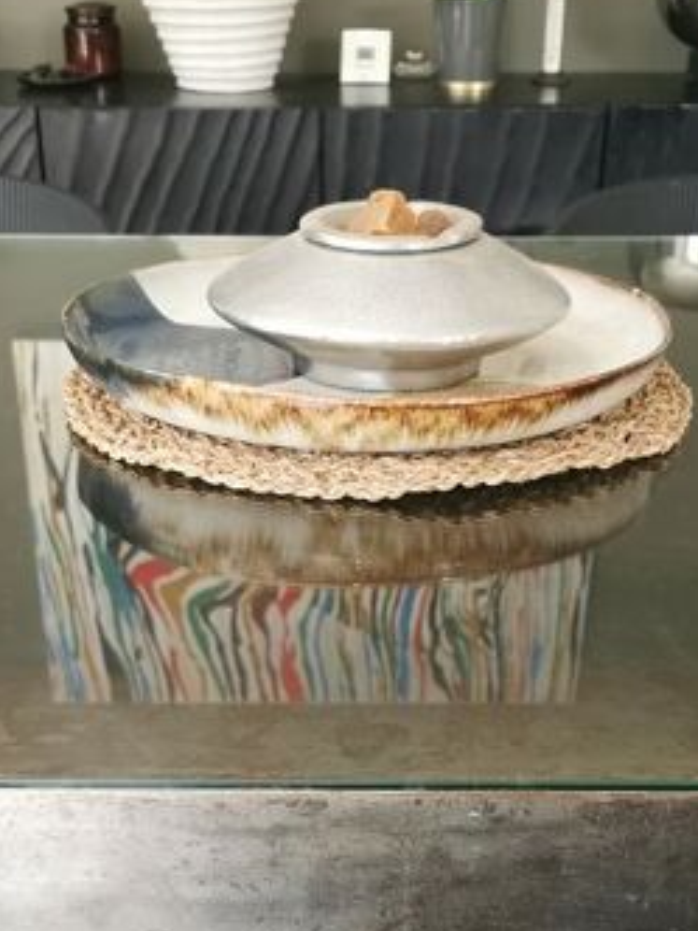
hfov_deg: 28.0
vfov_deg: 35.0
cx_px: 331
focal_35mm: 52
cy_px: 813
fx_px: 1398
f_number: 1.6
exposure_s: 1/100
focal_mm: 5.56
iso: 100
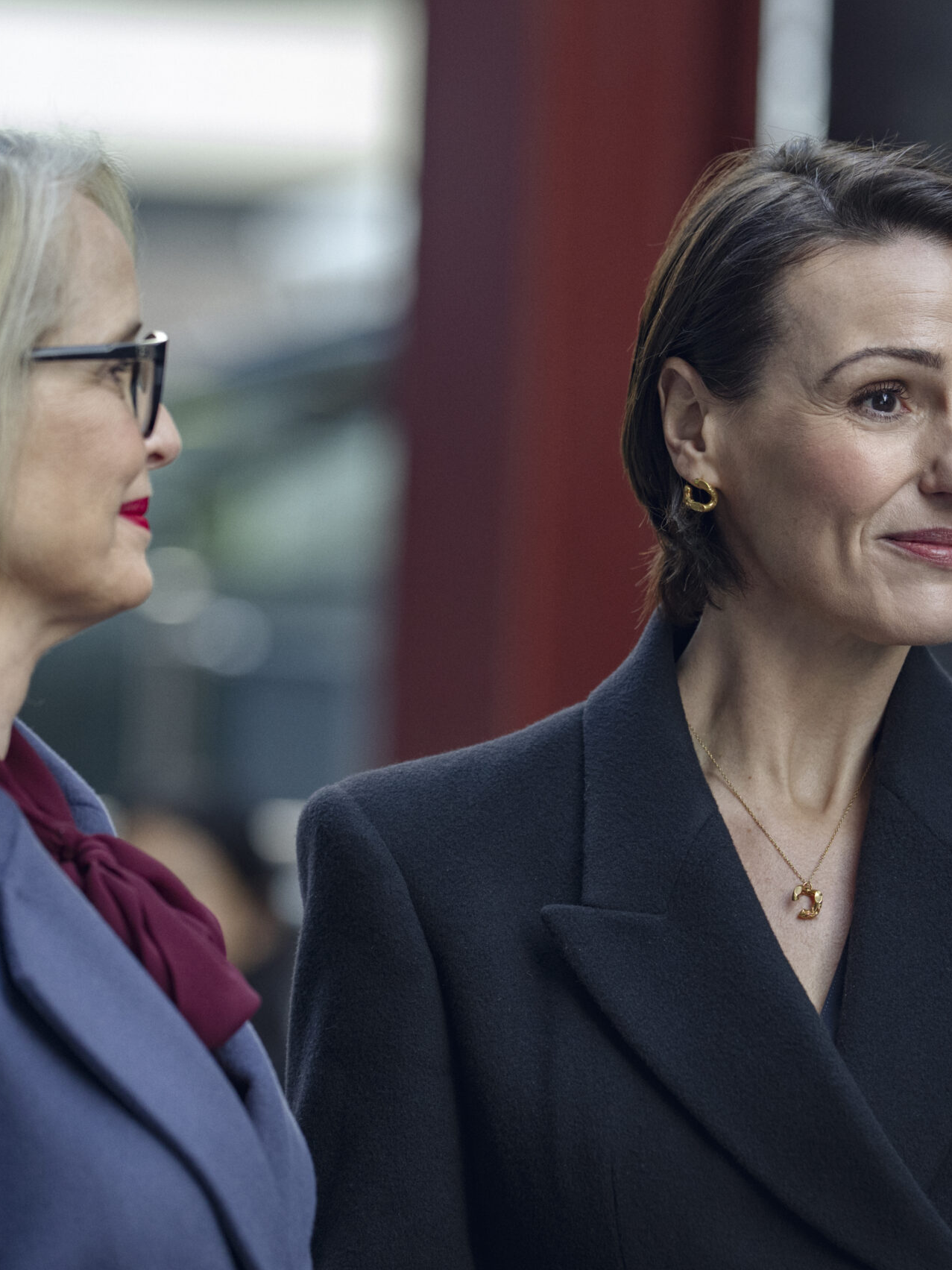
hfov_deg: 5.1
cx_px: 609
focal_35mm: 292
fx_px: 10709
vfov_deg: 6.8
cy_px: 636
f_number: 2.5
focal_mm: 135
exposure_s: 1/800
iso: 800
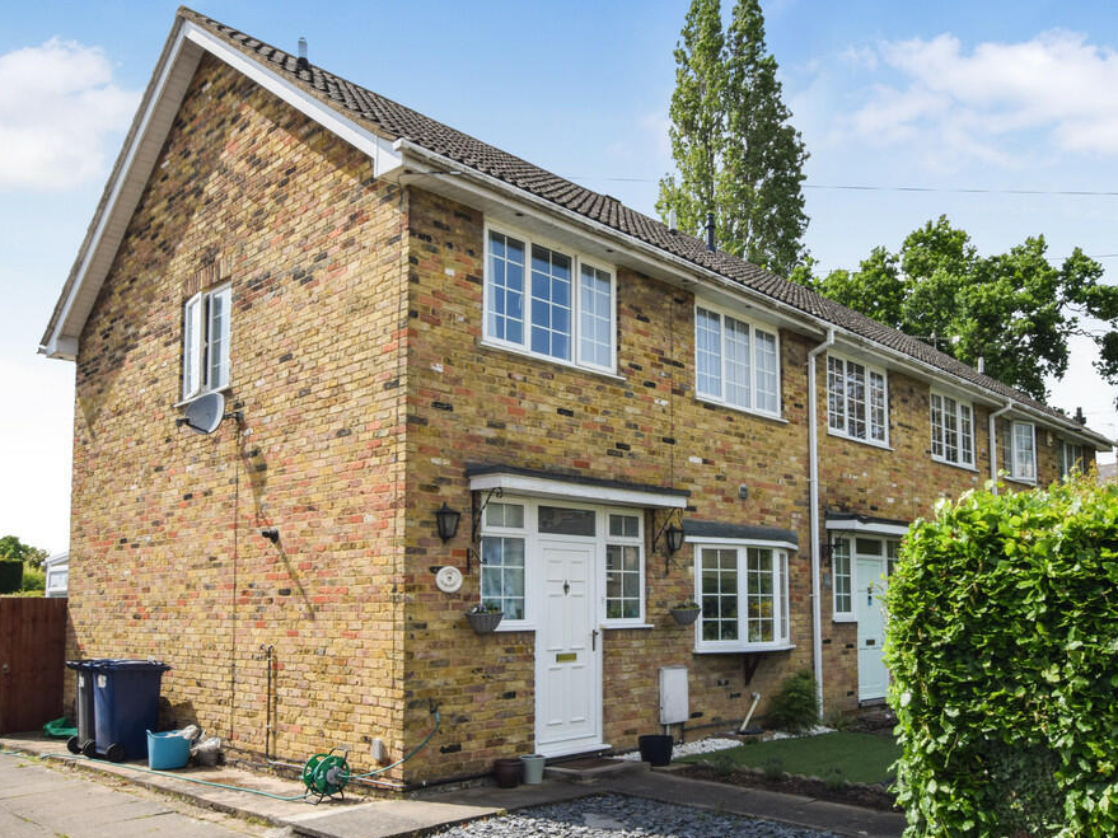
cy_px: 423
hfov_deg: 62.2
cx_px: 633
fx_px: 922
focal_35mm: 29
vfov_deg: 48.9
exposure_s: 1/60
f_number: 16
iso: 140
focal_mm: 17
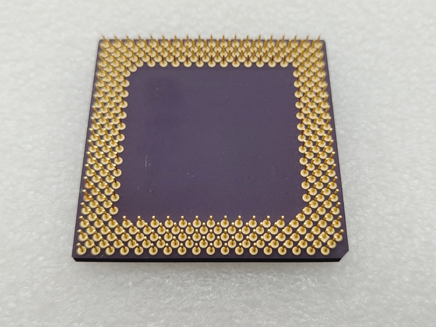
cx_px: 218
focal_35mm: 39
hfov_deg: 47.9
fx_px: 491
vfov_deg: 36.8
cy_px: 164
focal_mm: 4.36
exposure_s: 1/103
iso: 50
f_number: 1.8
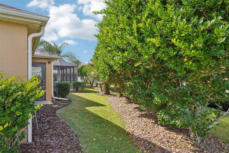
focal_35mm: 24
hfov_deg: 73.8
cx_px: 114
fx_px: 153
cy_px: 76
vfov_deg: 53.1
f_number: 18
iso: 250
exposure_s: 1/30
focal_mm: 24
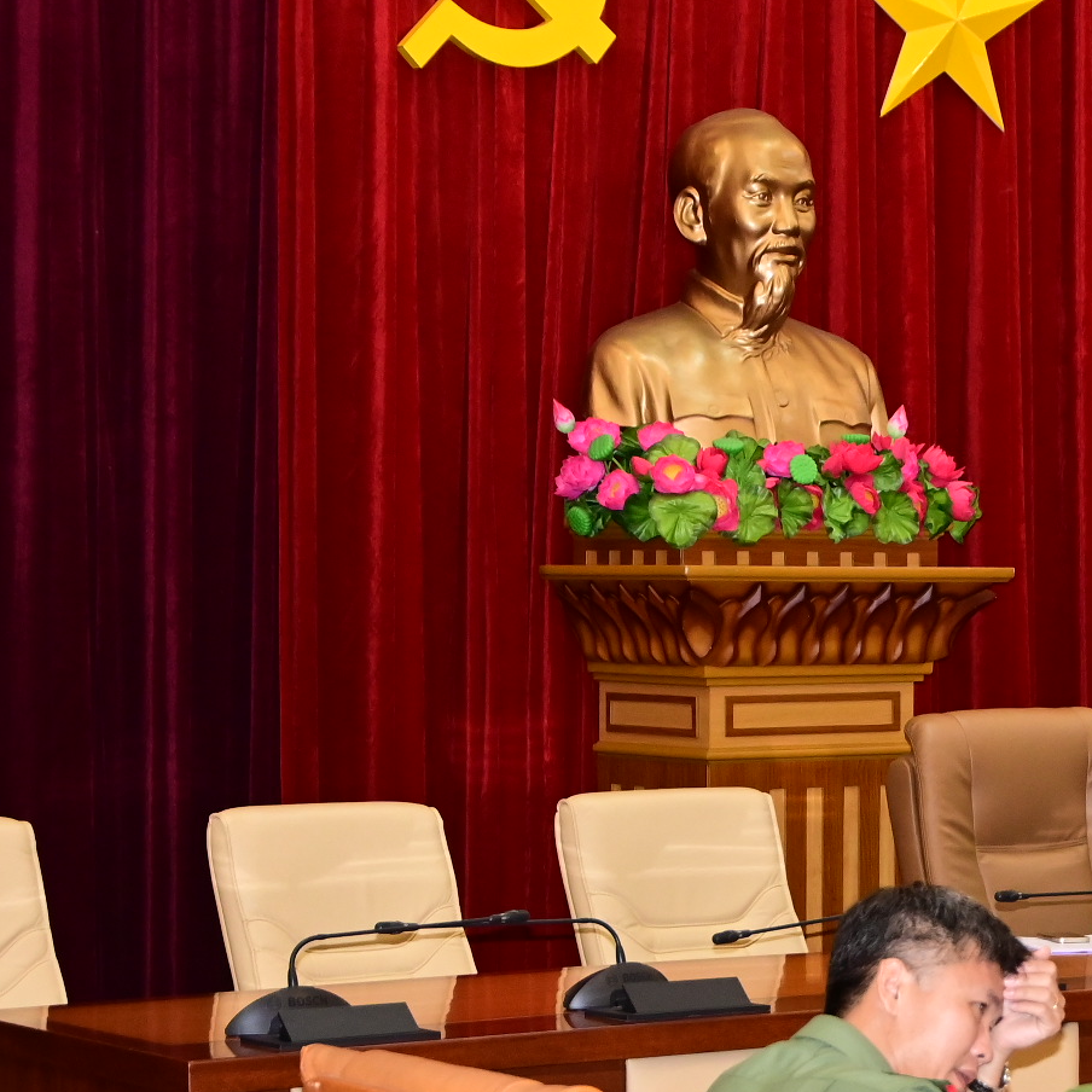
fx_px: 3962
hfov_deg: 15.4
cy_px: 670
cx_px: 1110
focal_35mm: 111
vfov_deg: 15.7
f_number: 4.5
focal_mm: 40
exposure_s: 1/200
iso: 2000
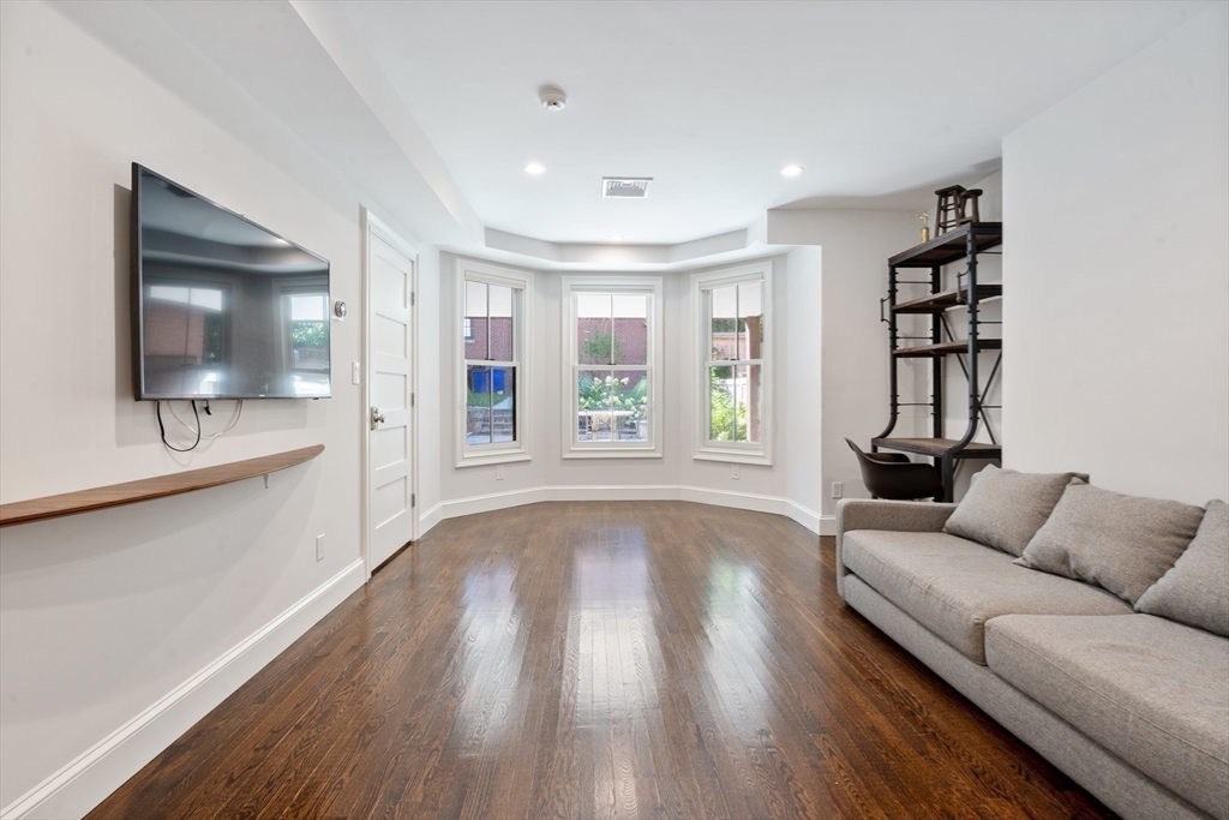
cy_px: 410
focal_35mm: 16
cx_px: 614
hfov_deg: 96.7
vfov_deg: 73.8
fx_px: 546
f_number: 11
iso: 400
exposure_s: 1/1.25
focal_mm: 16
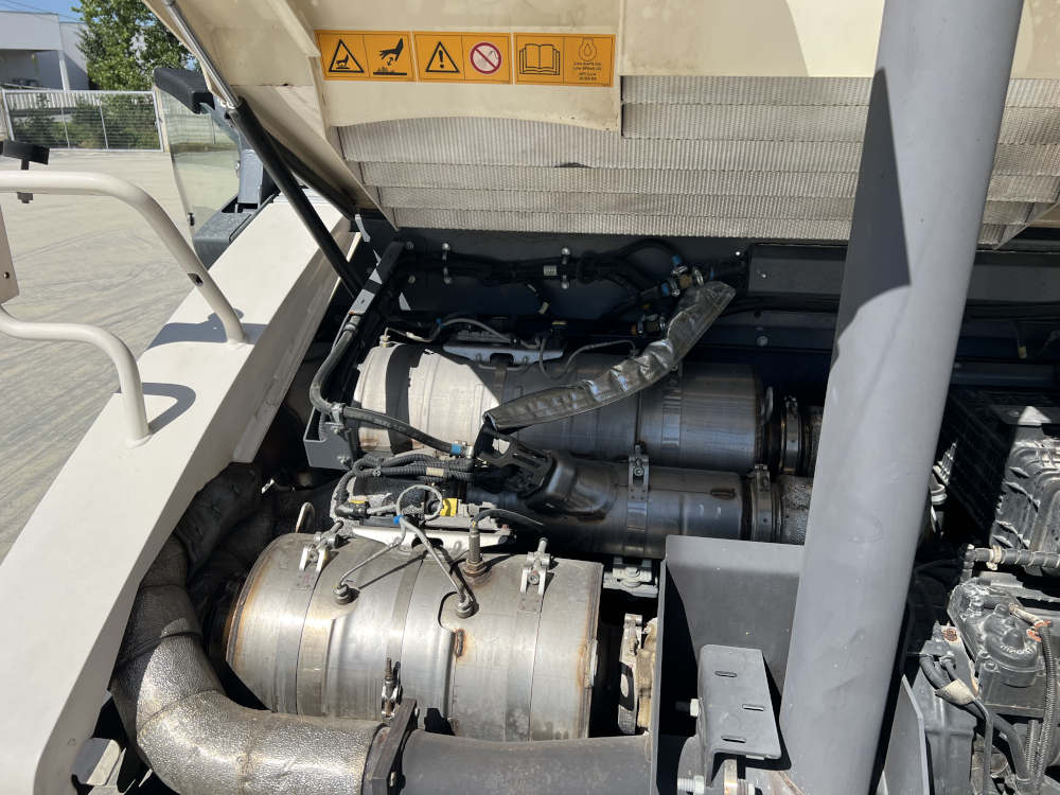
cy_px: 398
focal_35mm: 26
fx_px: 796
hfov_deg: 67.3
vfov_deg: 53.1
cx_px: 530
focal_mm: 5.7
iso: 50
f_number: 1.5
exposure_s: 1/4444
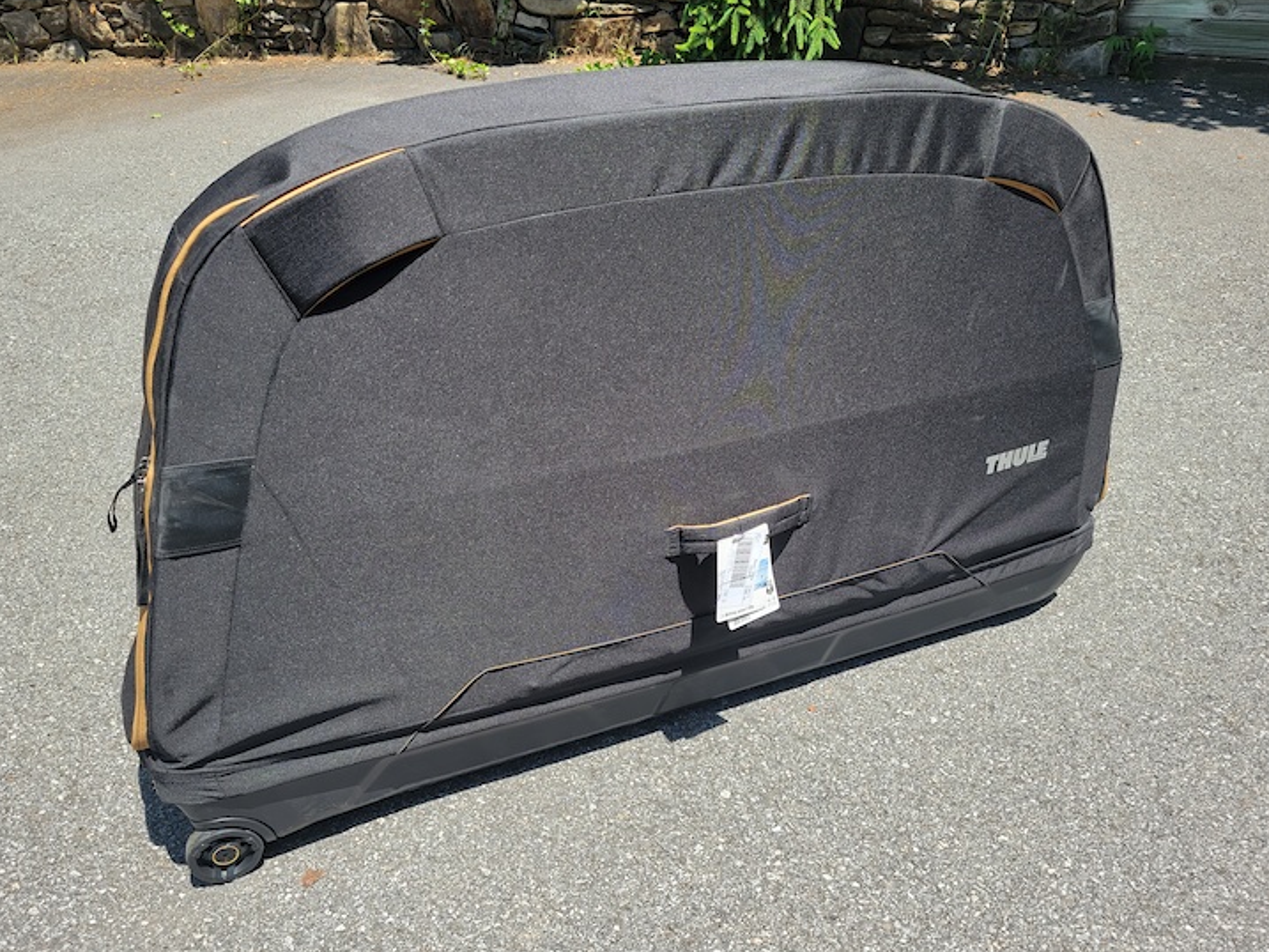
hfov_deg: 61.7
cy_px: 478
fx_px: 1063
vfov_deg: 48.2
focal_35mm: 29
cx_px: 637
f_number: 1.8
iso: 40
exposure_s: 1/1096
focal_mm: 5.4
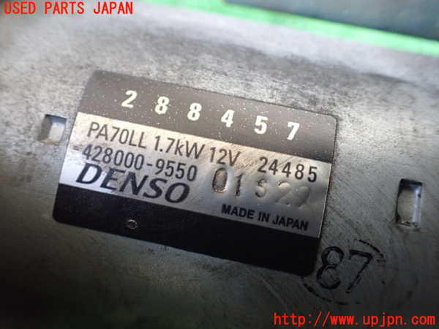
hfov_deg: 60.0
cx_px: 220
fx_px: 380
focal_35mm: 30
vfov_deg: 46.8
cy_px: 164
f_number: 2.3
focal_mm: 5.4
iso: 800
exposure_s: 1/60
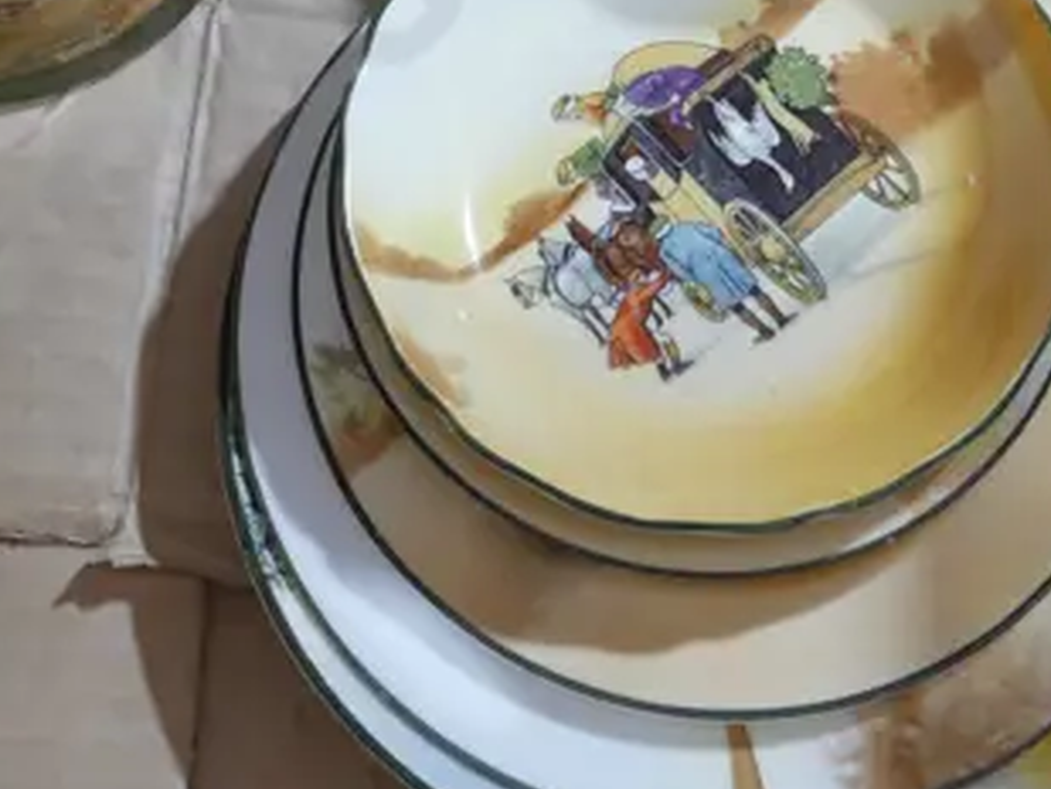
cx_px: 667
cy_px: -233
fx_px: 3220
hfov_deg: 18.5
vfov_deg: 13.5
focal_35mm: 106
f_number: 3.6
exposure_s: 1/60
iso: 500
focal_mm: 16
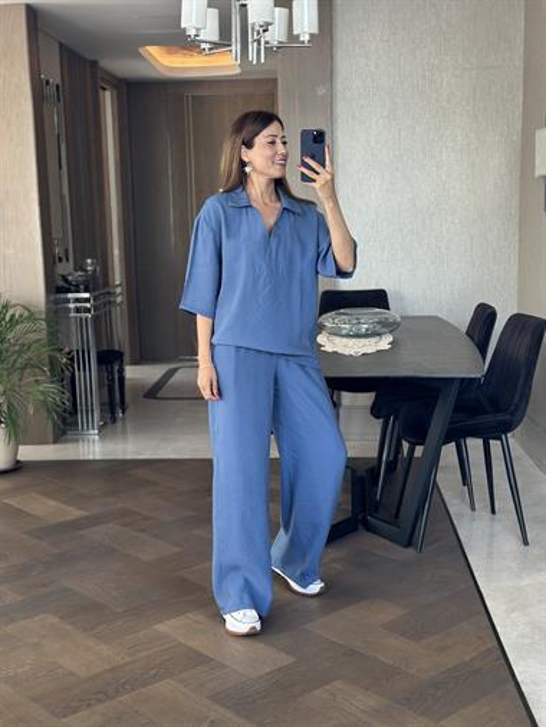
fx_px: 1009
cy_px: 364
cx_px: 273
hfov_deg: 30.3
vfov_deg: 39.6
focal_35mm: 48
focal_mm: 6.86
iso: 160
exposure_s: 1/60
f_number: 1.78
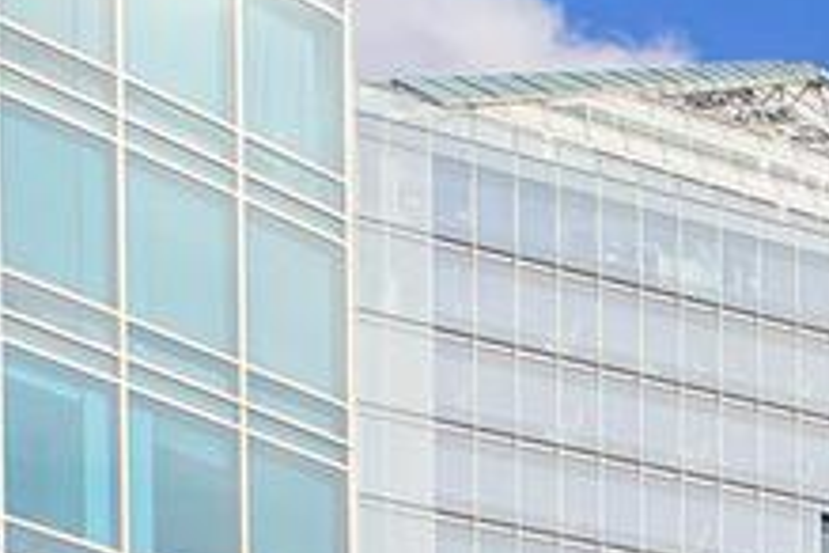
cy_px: 1636
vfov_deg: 9.8
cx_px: 1934
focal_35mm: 108
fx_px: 2493
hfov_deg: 13.9
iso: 100
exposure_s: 1/500
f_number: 4.5
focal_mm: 11
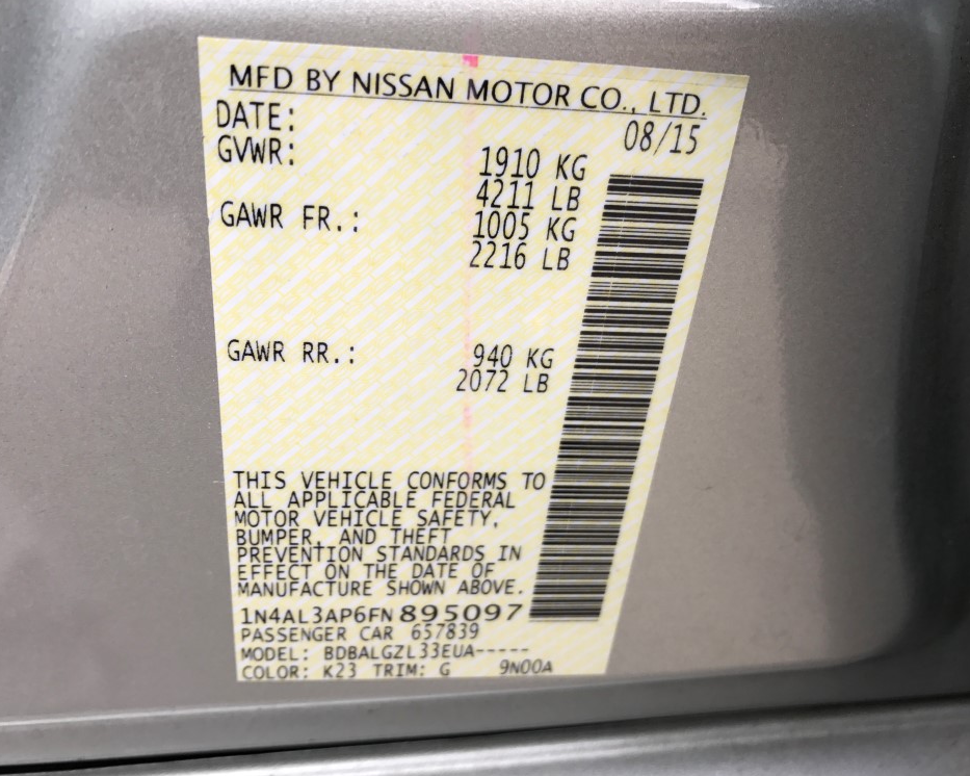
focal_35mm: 30
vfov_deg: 48.5
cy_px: 387
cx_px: 476
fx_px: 861
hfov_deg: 58.8
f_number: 1.8
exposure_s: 1/40
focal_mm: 3.99
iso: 20
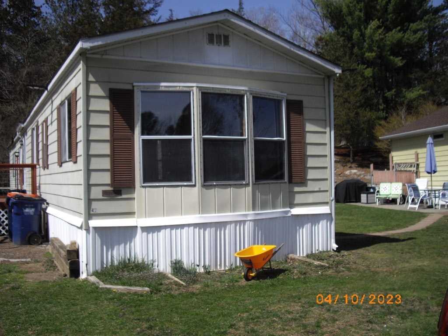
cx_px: 224
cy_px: 168
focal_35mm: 38
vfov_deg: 37.7
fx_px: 492
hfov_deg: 49.0
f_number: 2.8
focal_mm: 7.9
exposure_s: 1/1000
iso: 64
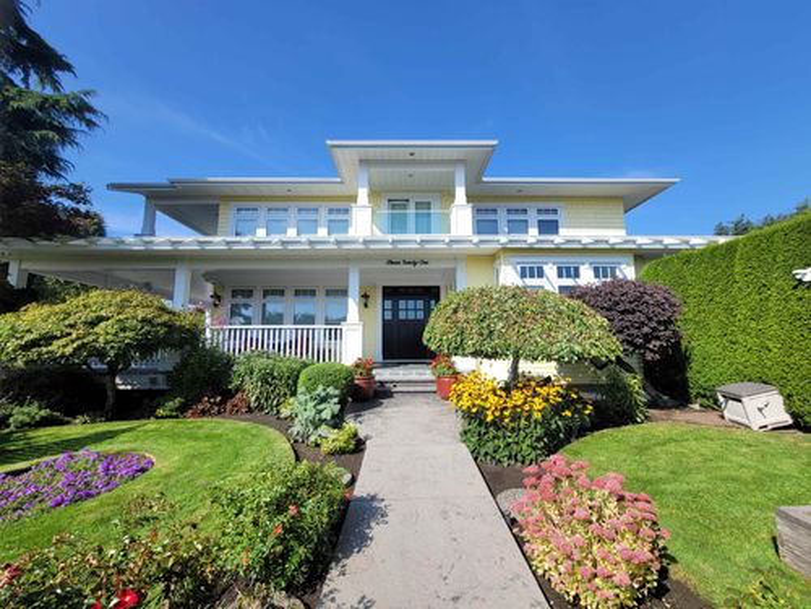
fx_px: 305
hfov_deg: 106.2
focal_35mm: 13
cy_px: 304
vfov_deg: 89.9
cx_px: 406
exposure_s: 1/1493
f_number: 2.2
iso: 64
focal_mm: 2.2
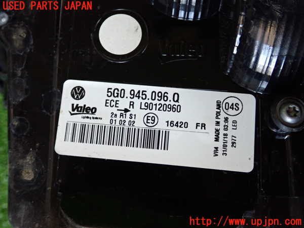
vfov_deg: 39.7
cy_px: 114
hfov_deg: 51.4
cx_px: 152
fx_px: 316
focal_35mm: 36
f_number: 2.5
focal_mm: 6.37
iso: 640
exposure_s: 1/100
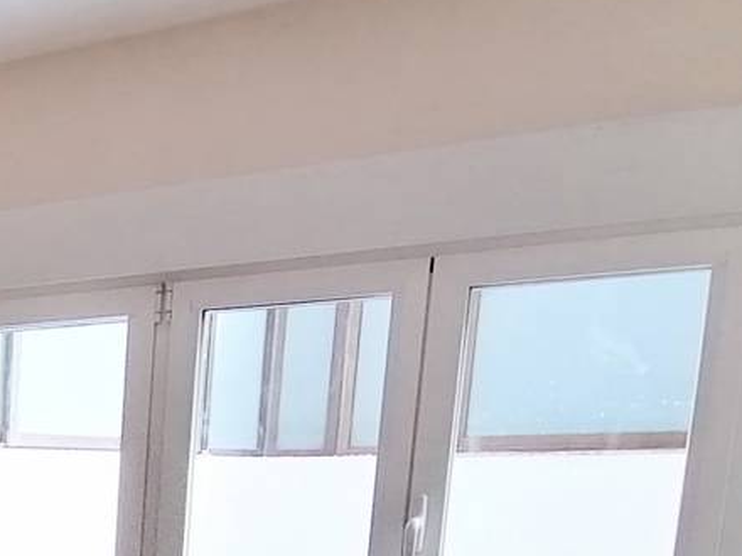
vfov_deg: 22.7
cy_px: 708
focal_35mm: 58
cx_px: -263
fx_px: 1243
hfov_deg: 27.0
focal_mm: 2.7
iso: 50
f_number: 2.4
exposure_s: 1/113
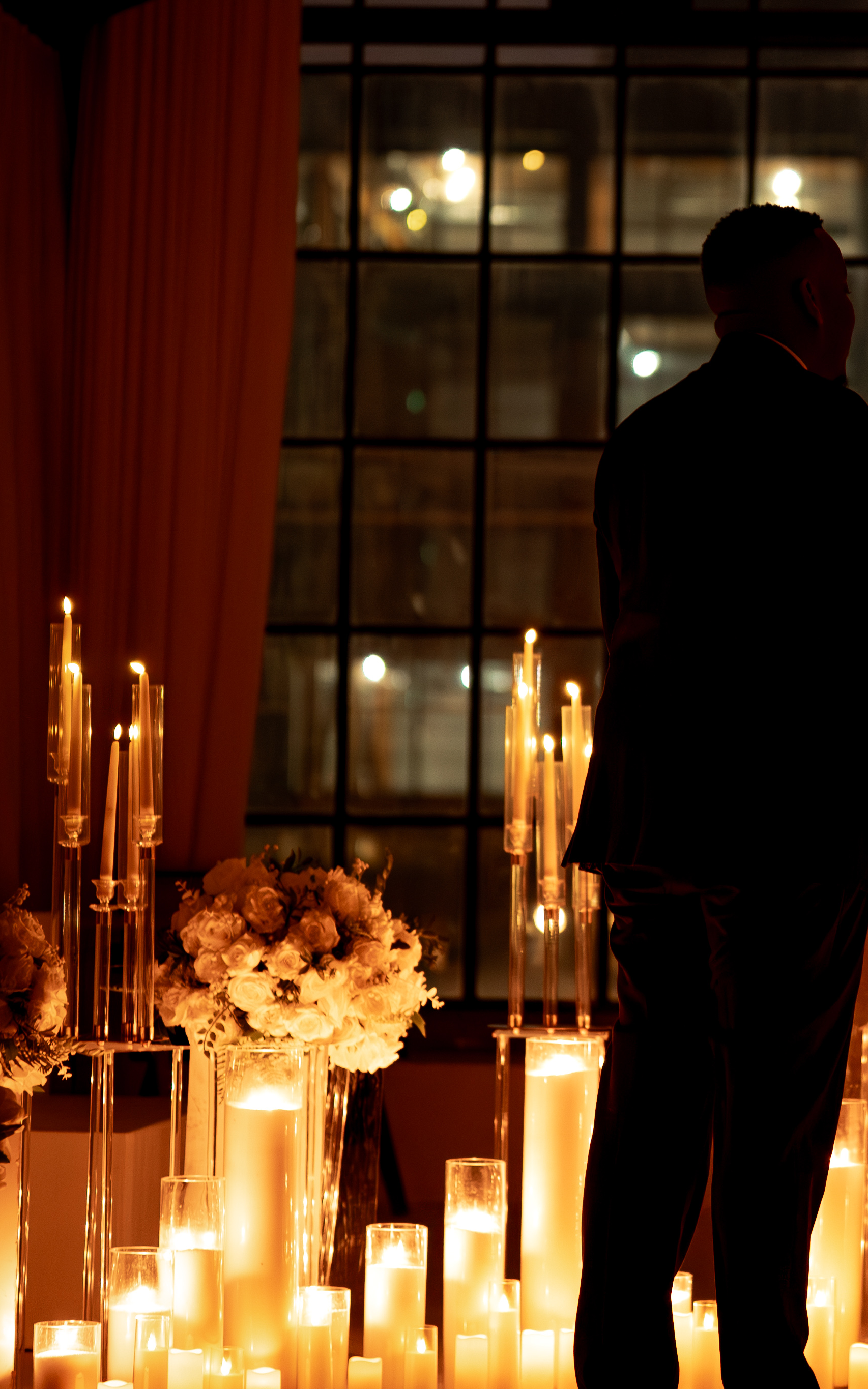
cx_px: 837
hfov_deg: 11.6
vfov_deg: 18.6
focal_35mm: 112
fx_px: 4240
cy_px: 561
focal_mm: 50
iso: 2000
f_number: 1.4
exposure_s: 1/160
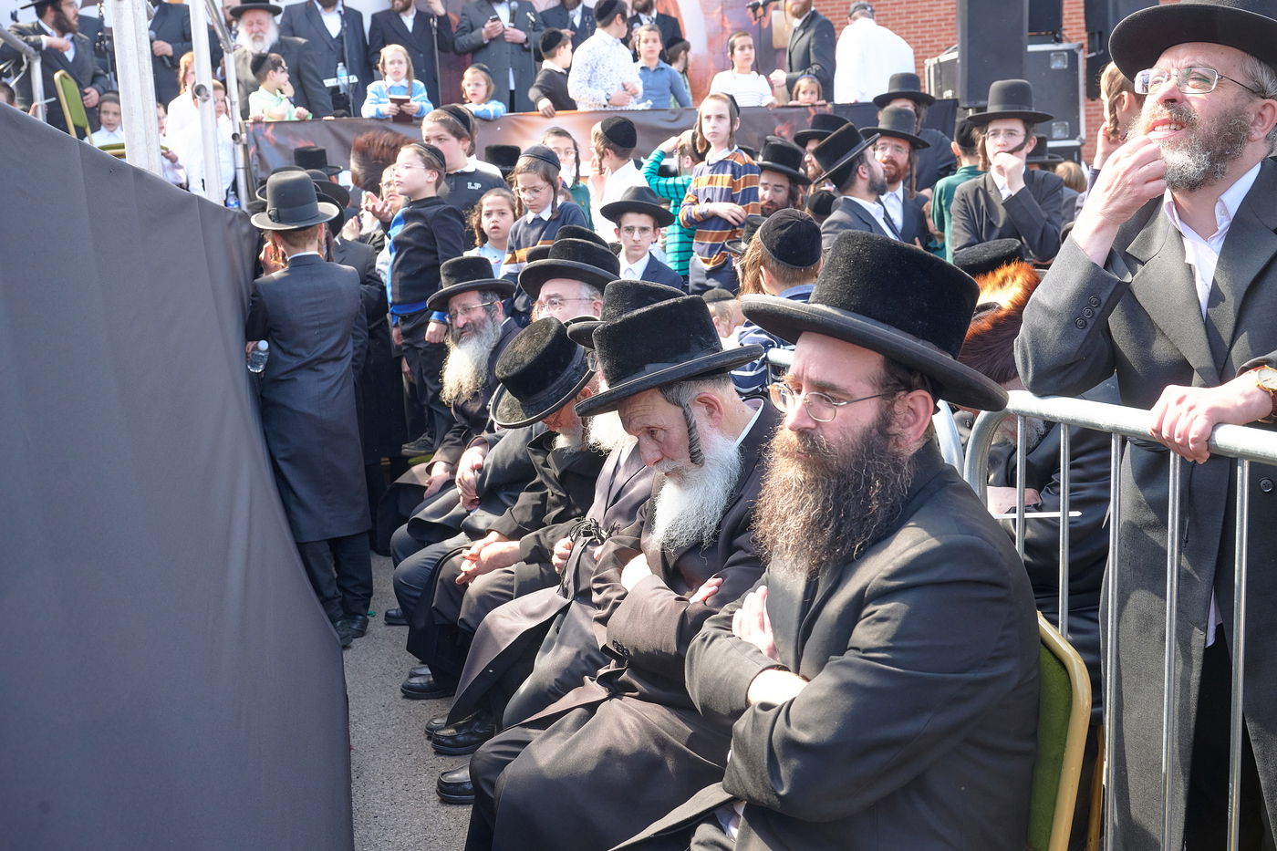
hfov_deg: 48.5
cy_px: 426
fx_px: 1419
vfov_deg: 33.4
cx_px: 638
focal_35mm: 40
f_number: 7.1
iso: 560
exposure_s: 1/250
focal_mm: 40
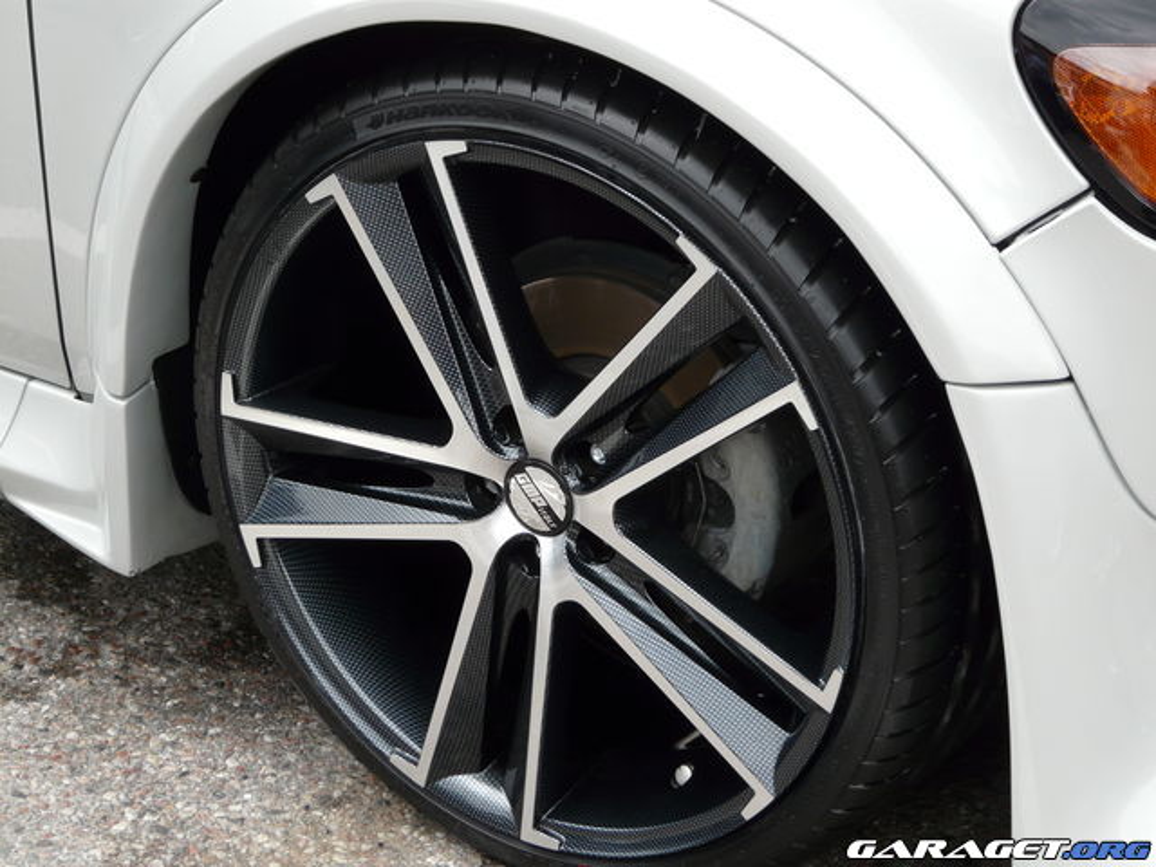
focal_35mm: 106
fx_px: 3540
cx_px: 578
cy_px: 434
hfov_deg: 18.5
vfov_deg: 14.0
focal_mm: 17.5
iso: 100
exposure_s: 1/200
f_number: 4
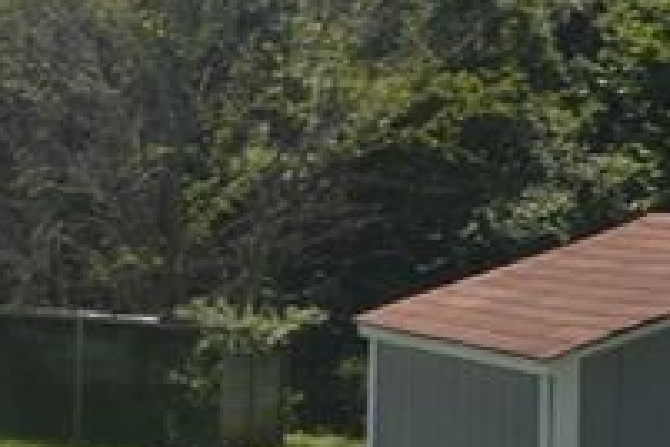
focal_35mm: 153
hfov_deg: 12.0
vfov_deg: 9.0
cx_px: -657
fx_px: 2847
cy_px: 320
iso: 140
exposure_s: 1/125
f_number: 5.6
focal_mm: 20
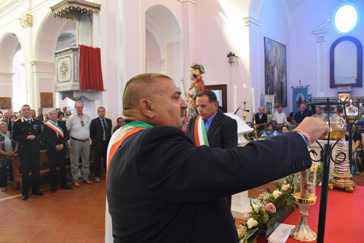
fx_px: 273
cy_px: 122
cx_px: 182
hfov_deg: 67.4
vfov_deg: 47.9
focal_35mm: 27
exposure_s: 1/30
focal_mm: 18
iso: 2200
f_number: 5.6
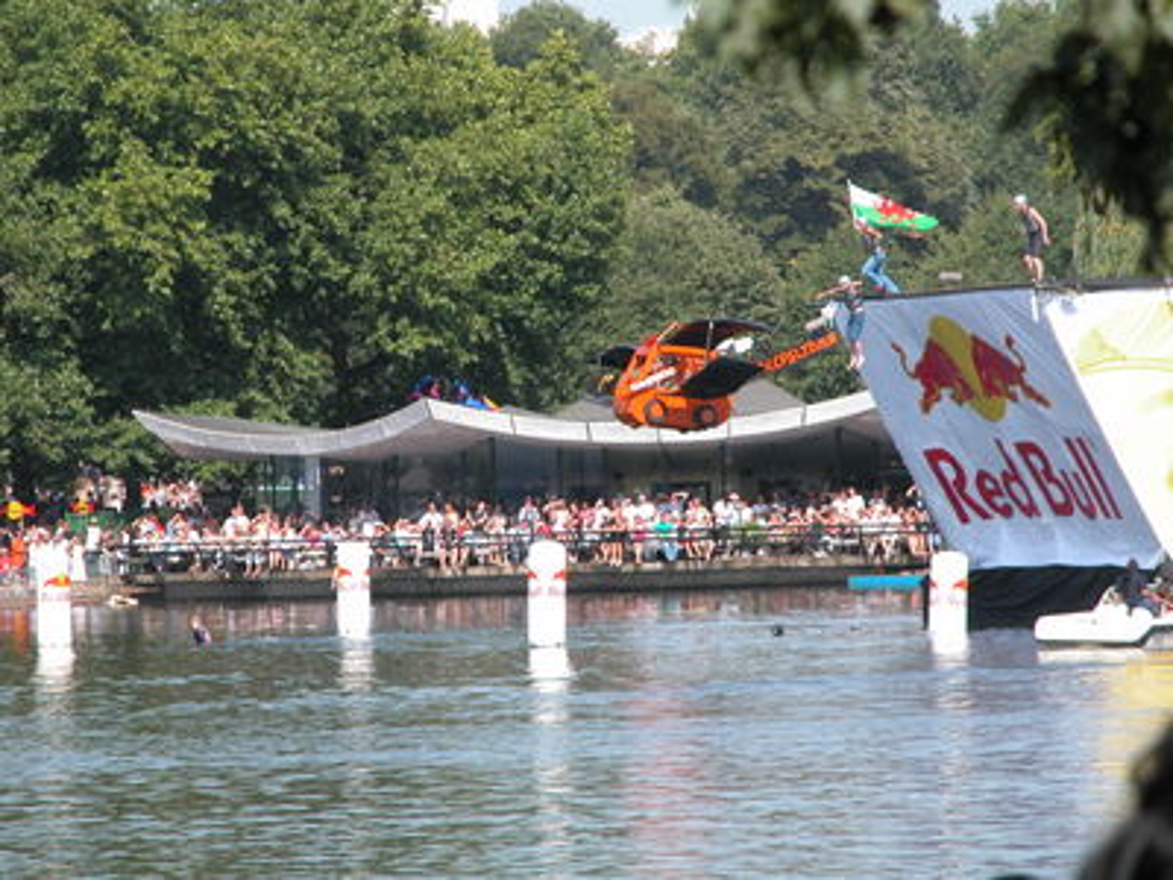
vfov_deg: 5.3
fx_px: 9488
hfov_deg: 7.1
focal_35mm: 280
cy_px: 440
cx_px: 586
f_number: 5.3
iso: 100
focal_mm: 71.2
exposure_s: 1/311
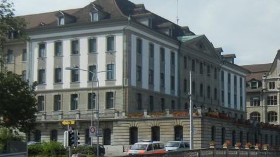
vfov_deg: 16.0
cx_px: 228
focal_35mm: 75
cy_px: 119
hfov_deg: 27.6
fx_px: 557
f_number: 7
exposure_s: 1/428
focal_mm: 5.4
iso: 160
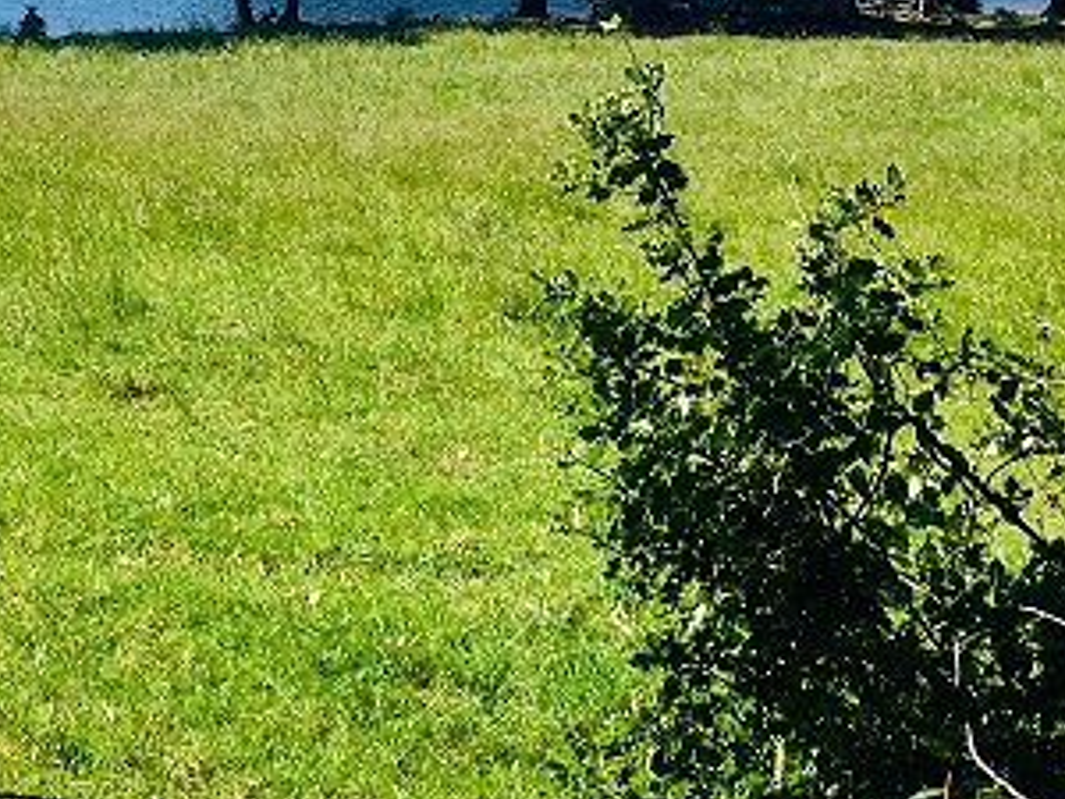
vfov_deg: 17.6
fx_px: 2431
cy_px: -206
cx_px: 220
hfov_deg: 24.3
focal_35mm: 79
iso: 32
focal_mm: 4.15
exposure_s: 1/2198
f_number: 2.2
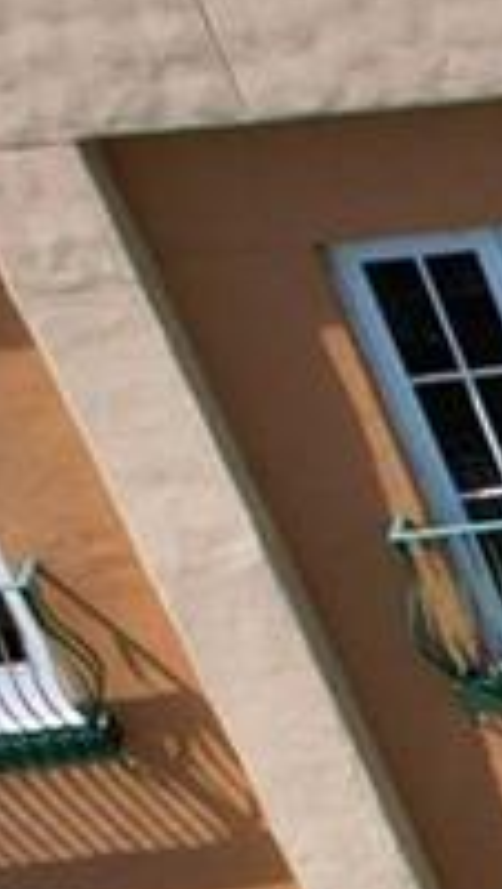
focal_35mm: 184
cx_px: 2830
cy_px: 1907
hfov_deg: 4.9
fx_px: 4340
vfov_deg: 10.5
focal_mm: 8.38
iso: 200
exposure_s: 1/4000
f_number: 2.8
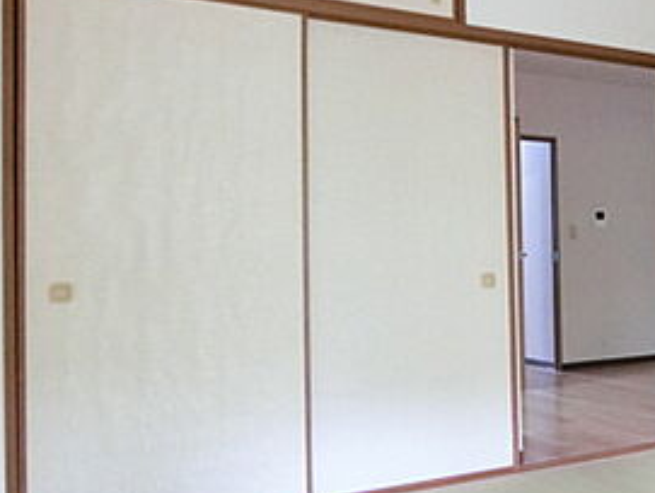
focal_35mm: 42
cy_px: 261
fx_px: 796
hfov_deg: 40.1
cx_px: 631
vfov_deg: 34.4
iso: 1600
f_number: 2.7
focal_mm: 4.06
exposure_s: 1/60
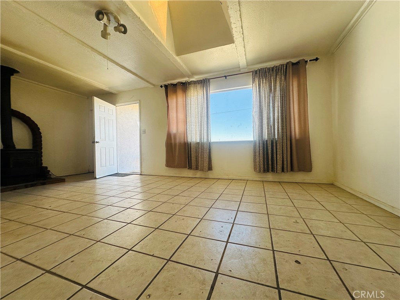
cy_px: 150
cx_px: 200
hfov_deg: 102.1
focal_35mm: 14
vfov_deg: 85.7
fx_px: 162
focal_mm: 2.22
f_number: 2.2
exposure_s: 1/298
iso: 40
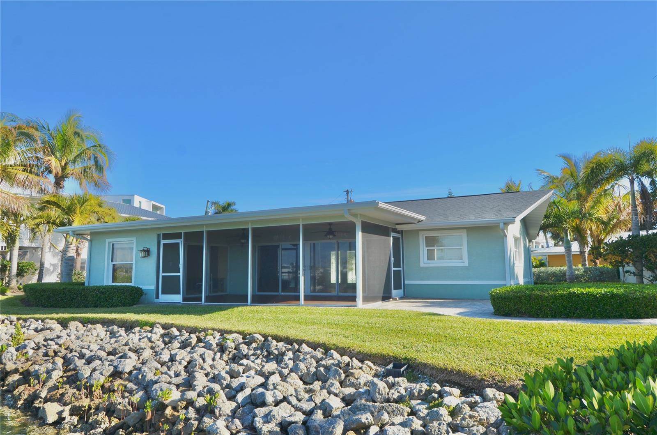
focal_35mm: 36
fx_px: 655
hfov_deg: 53.2
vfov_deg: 36.7
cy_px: 218
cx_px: 328
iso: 100
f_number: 8
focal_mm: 24
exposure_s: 1/250
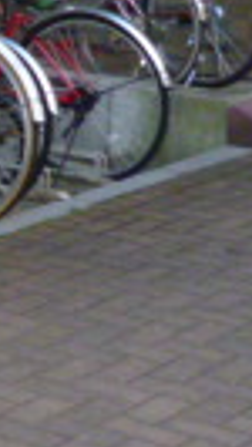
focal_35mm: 147
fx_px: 1743
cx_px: -464
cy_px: -27
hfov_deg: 7.4
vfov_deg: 14.3
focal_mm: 5
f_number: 3.1
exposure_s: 1/250
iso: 400
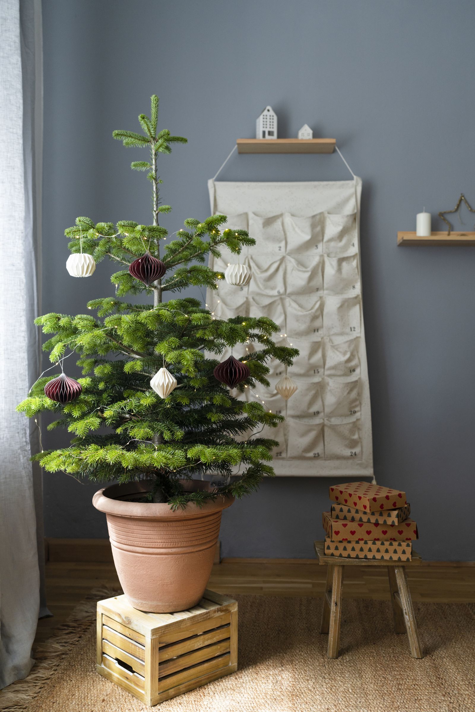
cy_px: 356
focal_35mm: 35
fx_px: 693
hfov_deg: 37.9
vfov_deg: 54.4
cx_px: 238
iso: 500
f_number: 3.2
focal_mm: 35
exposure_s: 1/160
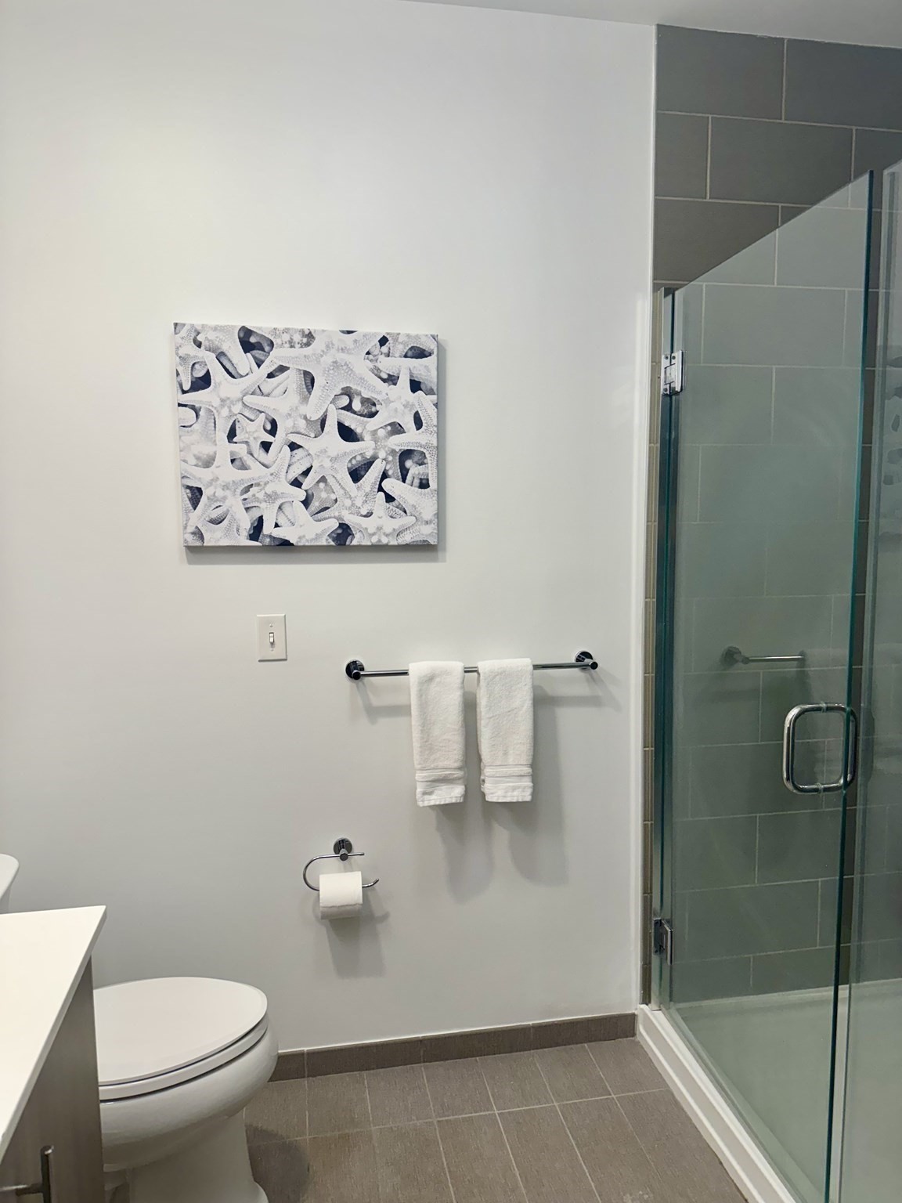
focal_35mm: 24
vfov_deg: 71.6
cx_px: 451
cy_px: 602
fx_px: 834
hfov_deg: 56.8
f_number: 1.78
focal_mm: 6.76
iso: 125
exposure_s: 1/120
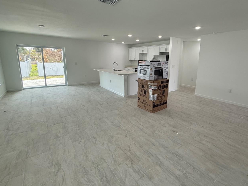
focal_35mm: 18
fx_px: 129
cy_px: 84
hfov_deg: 87.3
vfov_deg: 71.4
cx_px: 139
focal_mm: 2.22
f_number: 2.2
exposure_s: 1/120
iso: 80
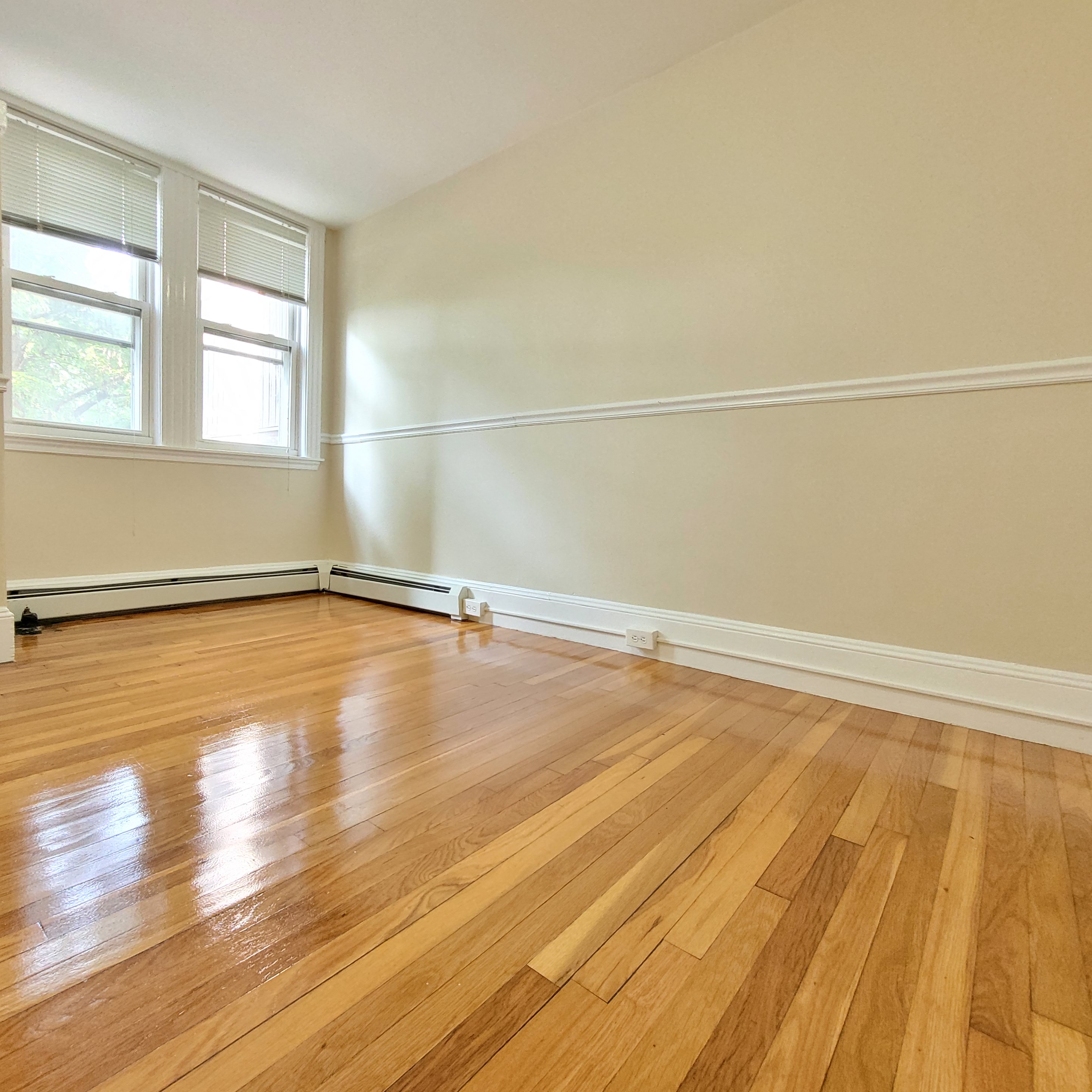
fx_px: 571
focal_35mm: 16
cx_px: 400
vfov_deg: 87.4
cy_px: 544
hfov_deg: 85.5
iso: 640
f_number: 2.2
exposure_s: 1/29
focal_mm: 1.74
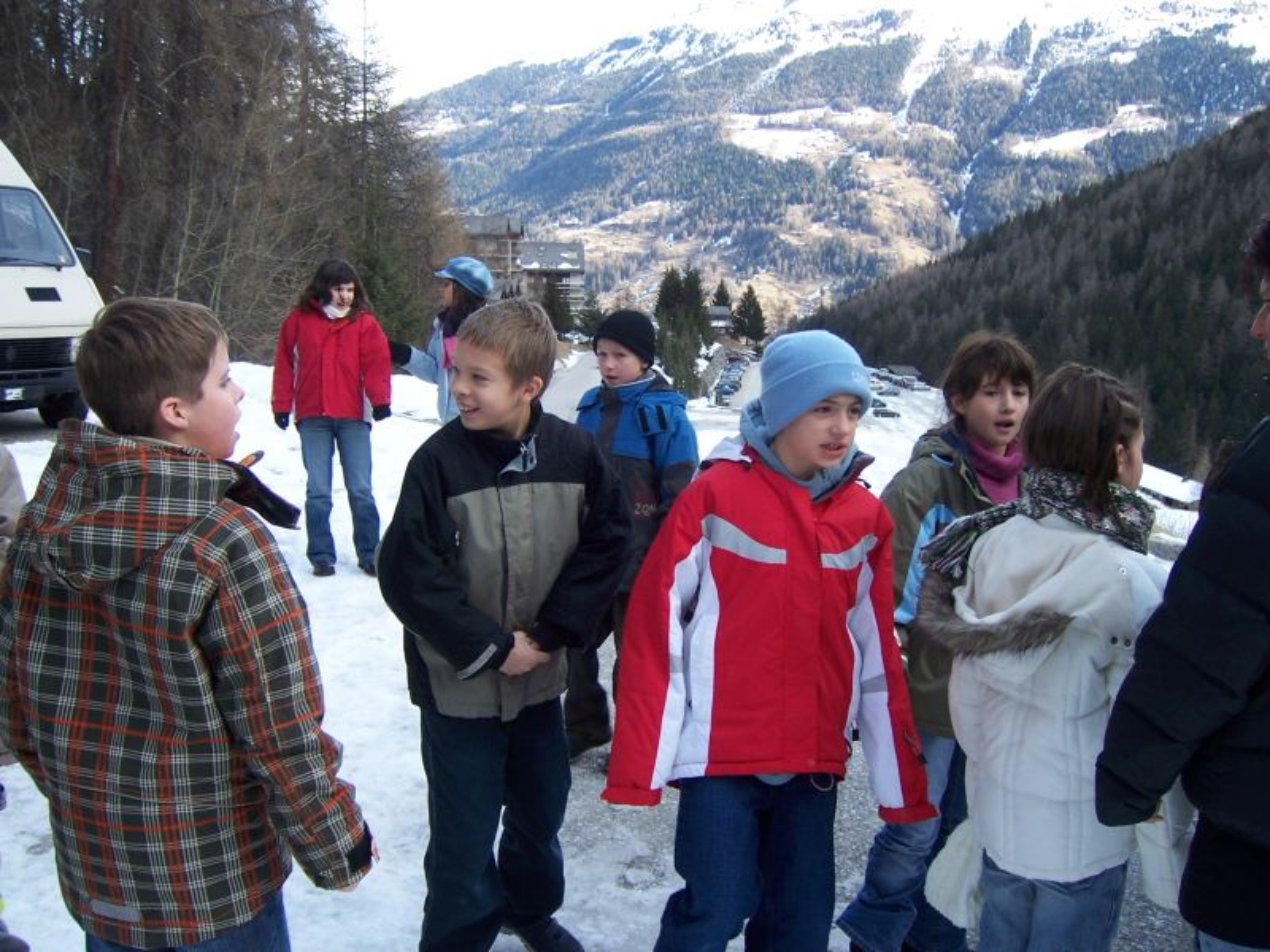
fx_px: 1321
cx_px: 635
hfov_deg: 51.4
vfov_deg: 39.7
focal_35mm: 36
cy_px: 476
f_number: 2.8
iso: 80
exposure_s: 1/250
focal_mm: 6.2
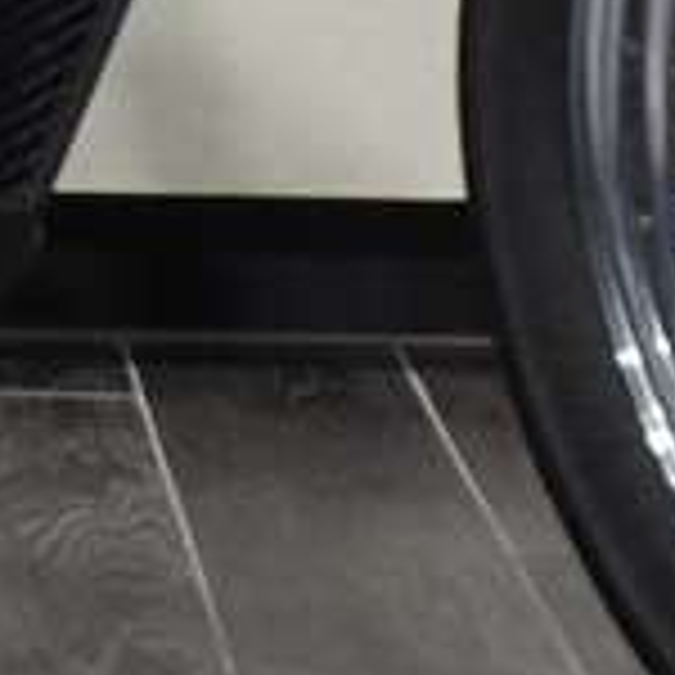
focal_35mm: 272
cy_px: -612
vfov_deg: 6.3
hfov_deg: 6.3
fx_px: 6001
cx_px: -374
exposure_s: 1/40
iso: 200
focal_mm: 6.17
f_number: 4
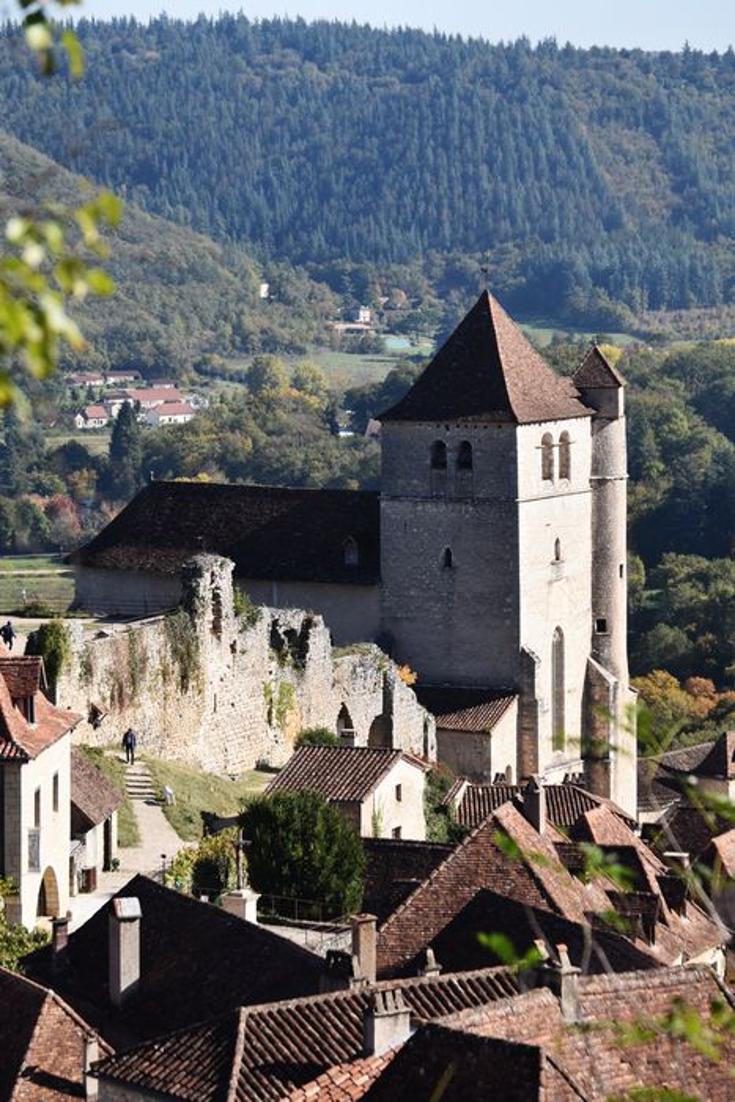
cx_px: 368
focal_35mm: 128
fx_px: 3902
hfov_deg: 10.8
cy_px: 551
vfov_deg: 16.1
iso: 200
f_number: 6.3
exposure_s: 1/640
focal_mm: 85
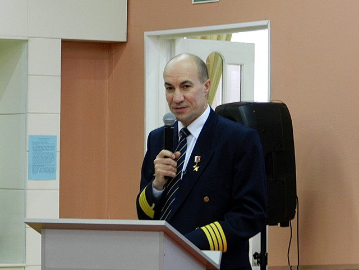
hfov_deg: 10.4
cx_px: 180
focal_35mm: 191
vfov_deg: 7.8
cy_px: 135
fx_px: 1981
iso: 400
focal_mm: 34
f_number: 5.5
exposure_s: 1/10
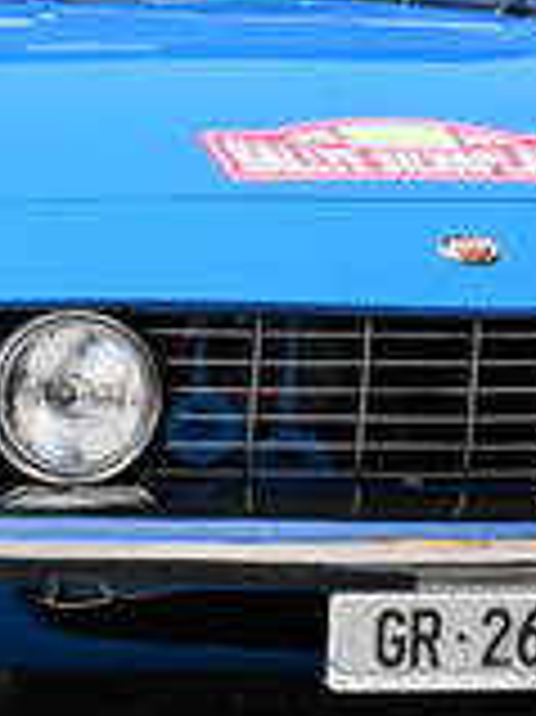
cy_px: 223
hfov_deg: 3.9
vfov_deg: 5.2
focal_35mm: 380
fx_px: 7856
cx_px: 333
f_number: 20
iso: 6400
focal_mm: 105
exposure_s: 1/1600
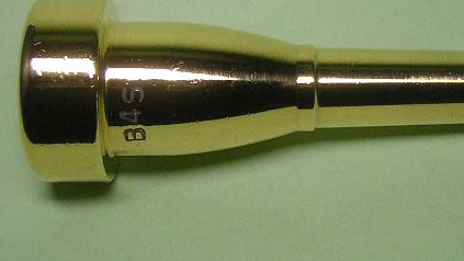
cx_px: 309
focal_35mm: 89
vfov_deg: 13.5
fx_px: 1095
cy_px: 59
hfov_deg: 23.8
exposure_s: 1/131
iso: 100
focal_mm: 7.1
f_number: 3.2
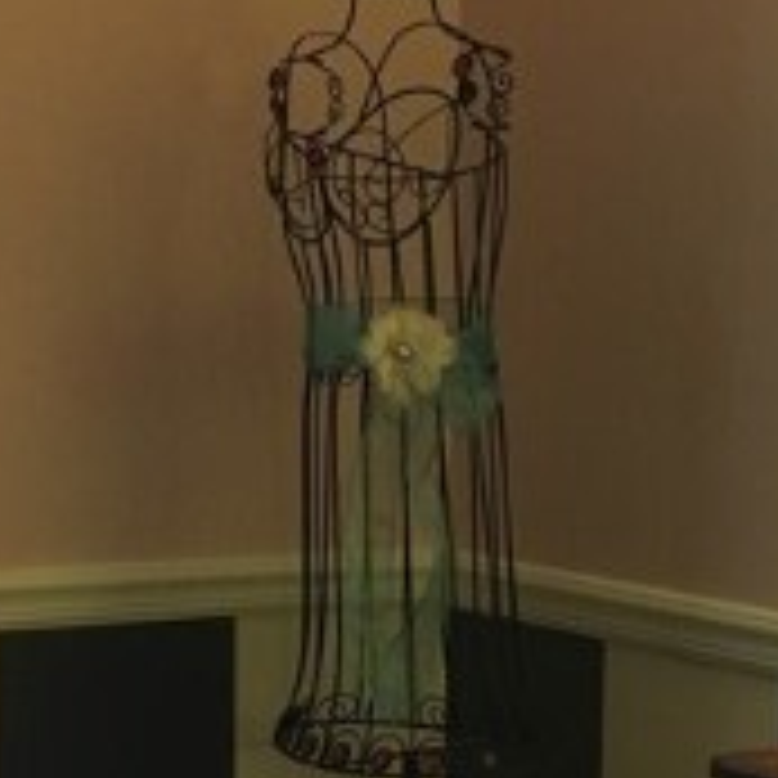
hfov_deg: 15.3
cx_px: 432
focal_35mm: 114
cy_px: 742
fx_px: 2899
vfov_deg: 15.1
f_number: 2.2
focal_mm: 4.15
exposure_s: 1/24
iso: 200
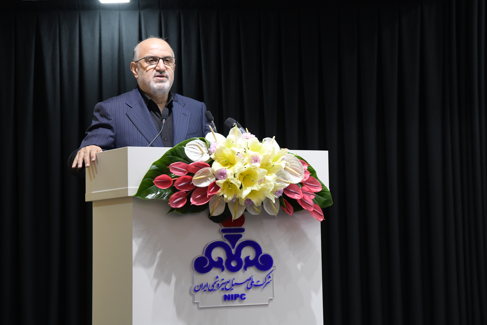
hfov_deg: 17.1
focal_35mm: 120
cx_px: 244
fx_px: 1623
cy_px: 162
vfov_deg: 11.4
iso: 2500
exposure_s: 1/125
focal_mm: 120
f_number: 6.3
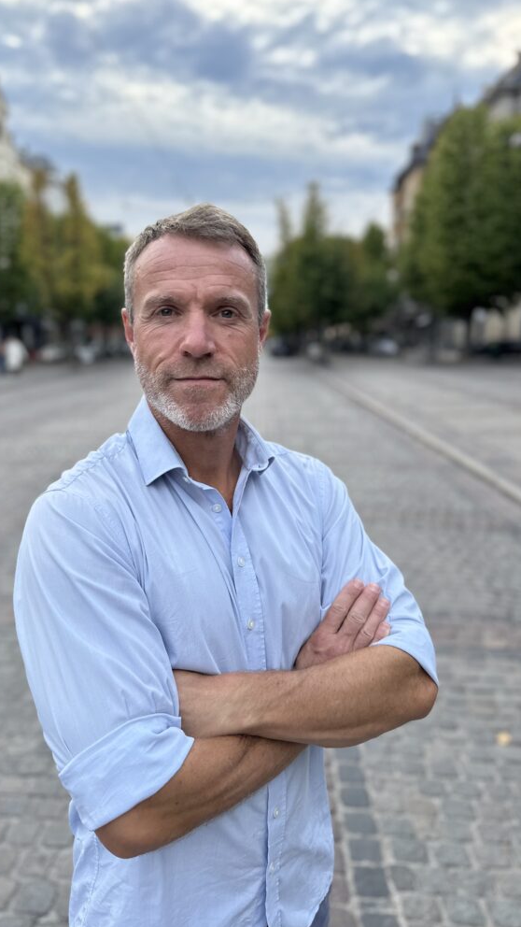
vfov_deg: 69.8
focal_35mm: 27
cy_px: 452
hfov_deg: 42.7
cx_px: 215
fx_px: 663
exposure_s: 1/642
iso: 80
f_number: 1.78
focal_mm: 6.86
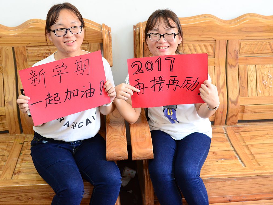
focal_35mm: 48
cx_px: 134
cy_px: 98
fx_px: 379
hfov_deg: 39.7
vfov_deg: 30.3
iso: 1400
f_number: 4
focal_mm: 28
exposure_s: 1/30
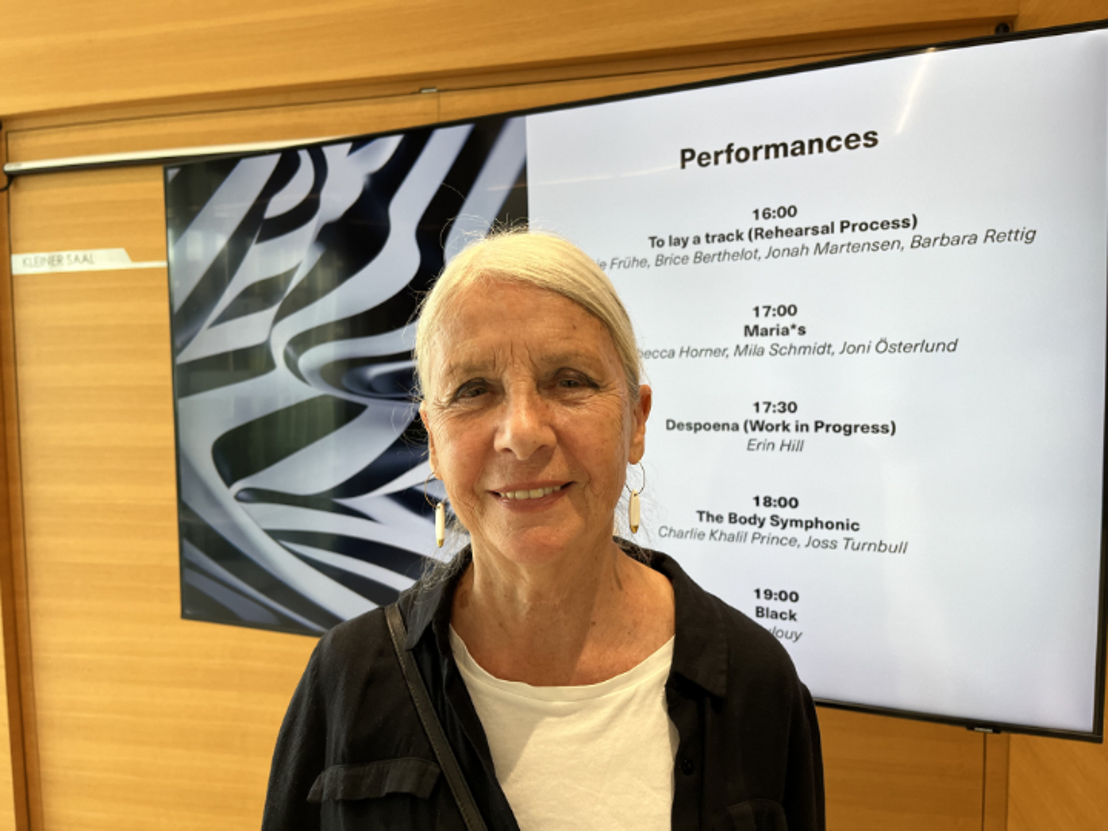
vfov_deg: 53.1
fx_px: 832
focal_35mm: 26
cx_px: 554
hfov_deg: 67.3
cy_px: 416
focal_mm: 5.1
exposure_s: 1/121
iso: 100
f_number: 1.6
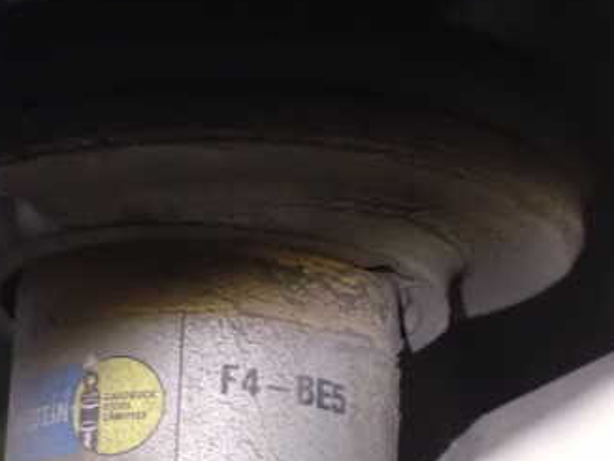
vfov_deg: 13.0
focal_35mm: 114
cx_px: 271
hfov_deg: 17.2
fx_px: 2024
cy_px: 365
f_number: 3.6
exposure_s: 1/25
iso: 1600
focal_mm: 11.09
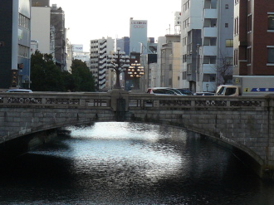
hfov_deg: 11.2
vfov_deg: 8.4
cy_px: 86
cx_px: 133
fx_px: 1392
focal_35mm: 176
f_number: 4
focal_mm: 12.9
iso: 100
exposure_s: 1/160
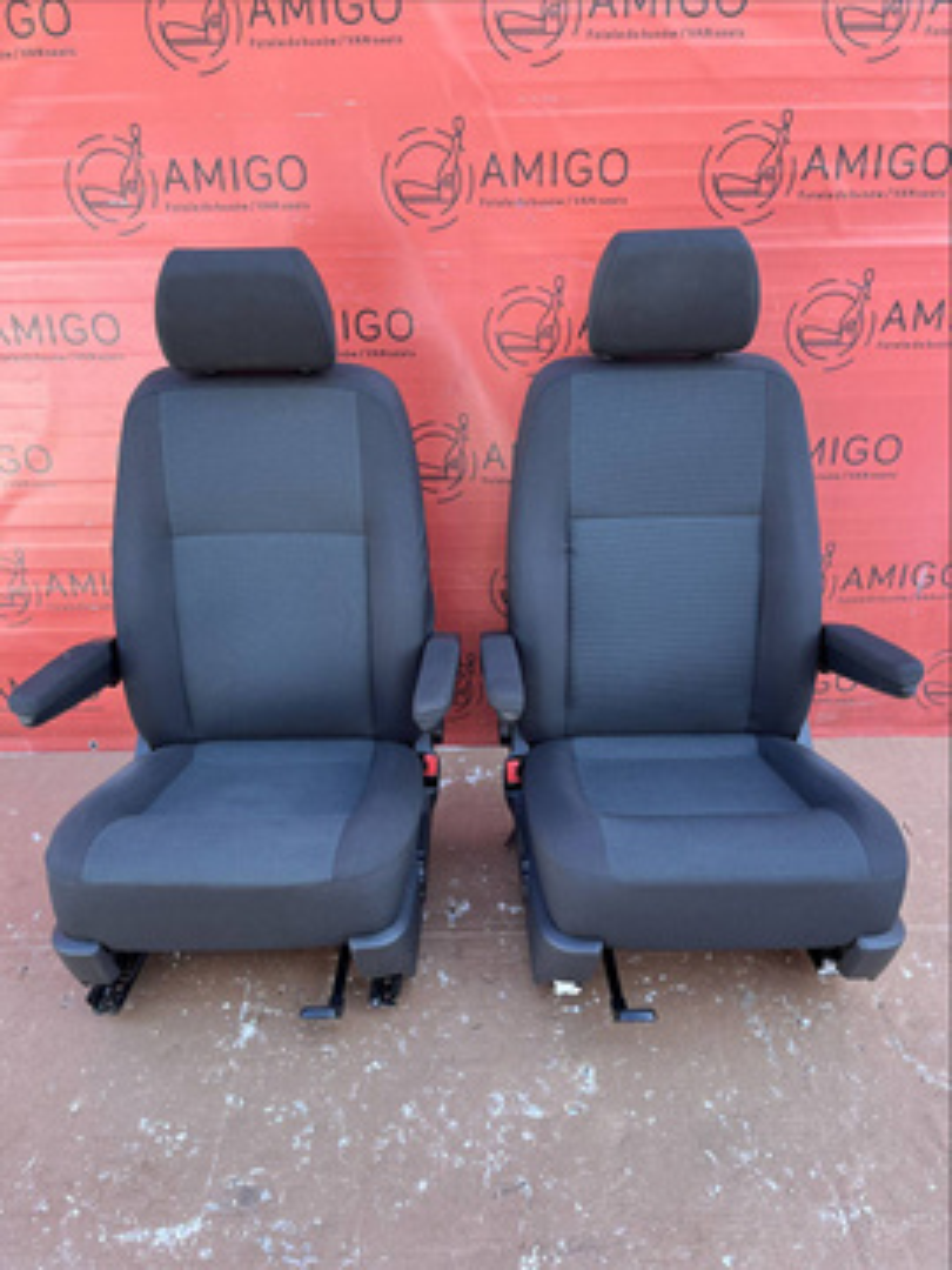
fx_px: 953
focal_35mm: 26
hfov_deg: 53.1
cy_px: 635
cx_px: 476
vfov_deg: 67.3
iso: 64
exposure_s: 1/121
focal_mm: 5.1
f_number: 1.6
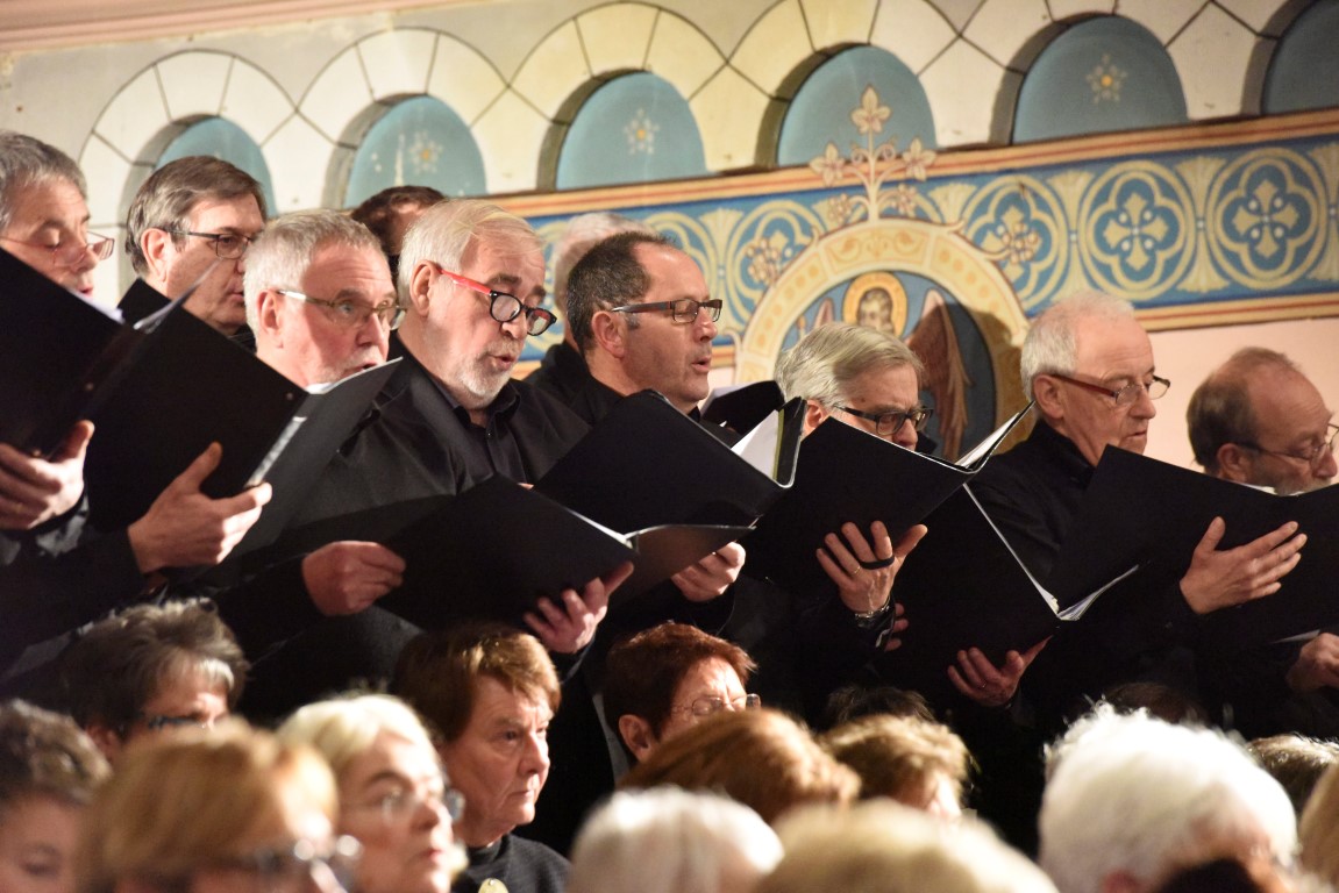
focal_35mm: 190
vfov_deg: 7.2
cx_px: 670
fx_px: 7068
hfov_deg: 10.8
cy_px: 446
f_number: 4
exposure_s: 1/125
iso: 12800
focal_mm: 190
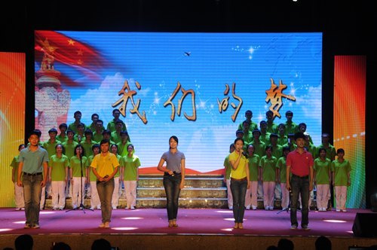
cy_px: 125
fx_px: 753
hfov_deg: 28.1
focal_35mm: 72
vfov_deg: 18.9
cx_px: 188
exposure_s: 1/160
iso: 640
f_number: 6.3
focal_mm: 48
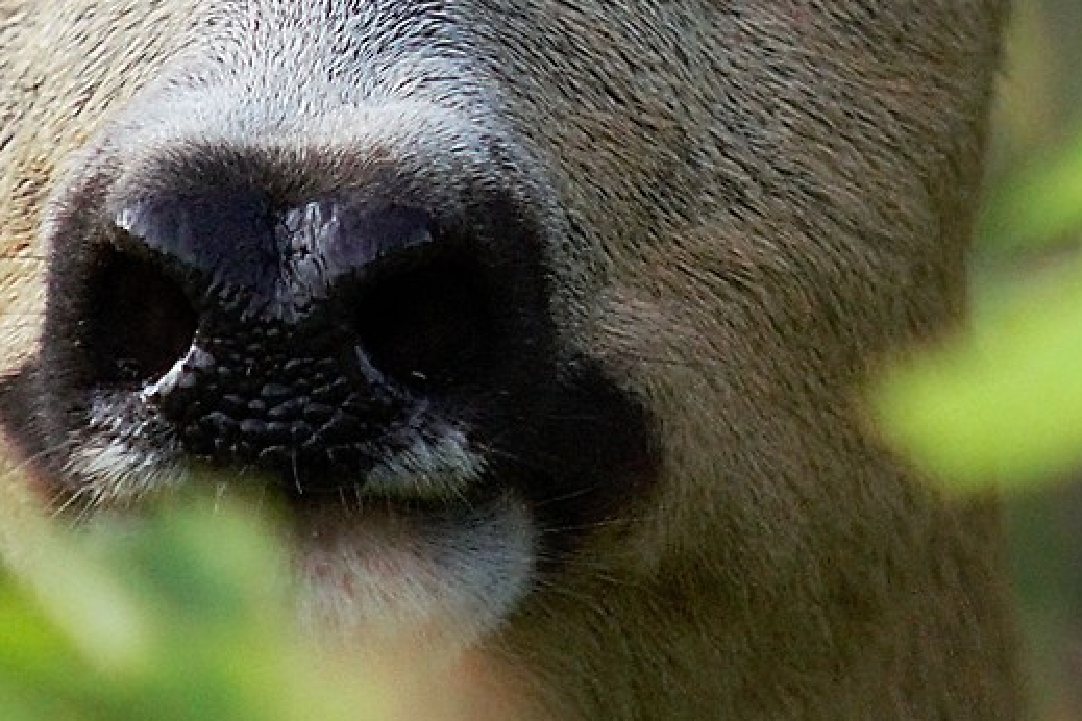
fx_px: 87545
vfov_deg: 0.5
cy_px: -133
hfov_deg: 0.7
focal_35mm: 2913
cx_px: 628
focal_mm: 420
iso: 1250
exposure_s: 1/640
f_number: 7.1
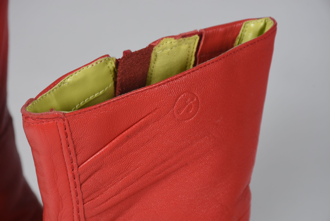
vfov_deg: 6.6
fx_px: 1926
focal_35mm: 210
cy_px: 110
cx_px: 165
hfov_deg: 9.8
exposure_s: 1/125
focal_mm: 140
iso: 200
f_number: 11
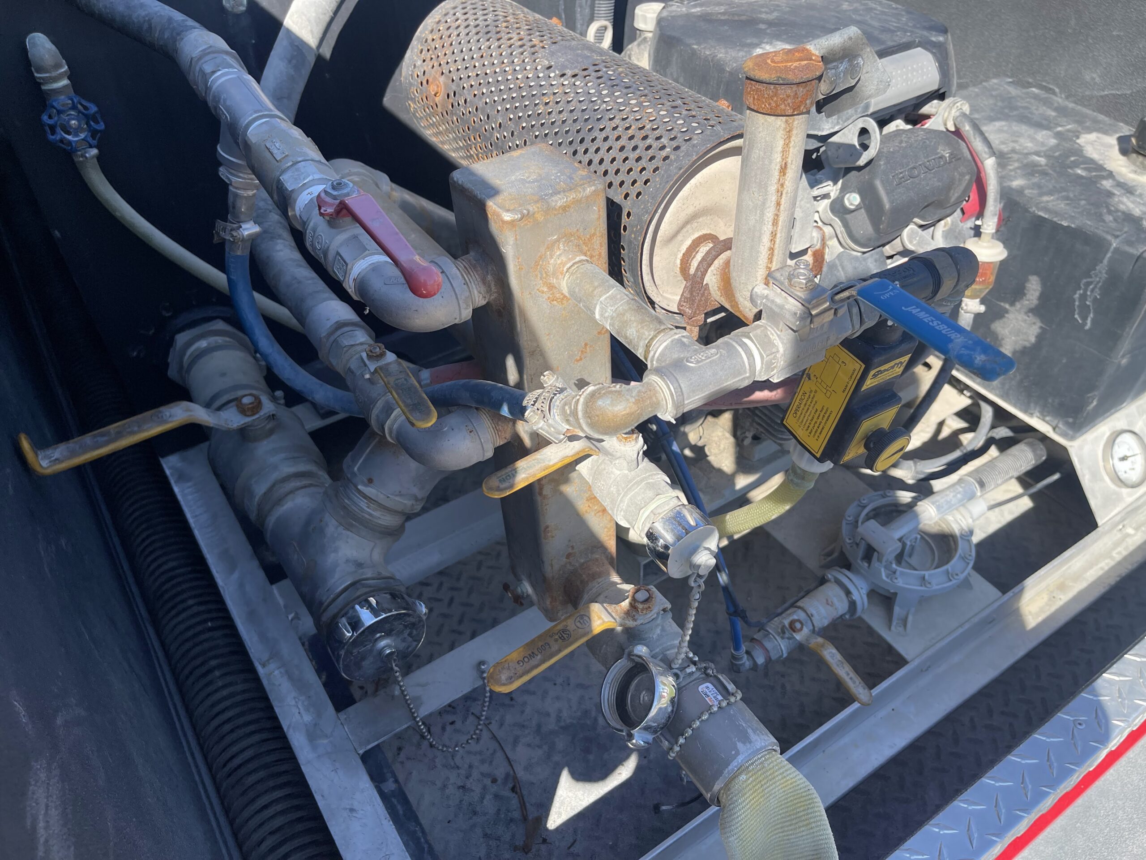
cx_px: 573
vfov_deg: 53.1
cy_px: 430
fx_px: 861
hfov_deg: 67.3
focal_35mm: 26
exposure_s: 1/1294
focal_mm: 5.1
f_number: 1.6
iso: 32
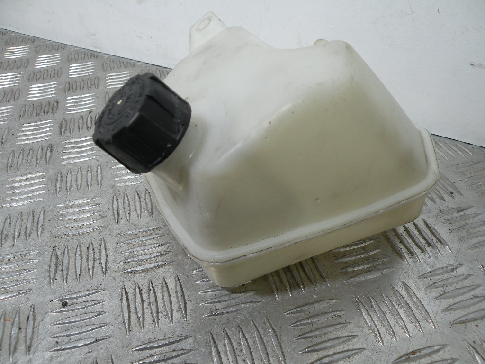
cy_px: 182
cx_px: 242
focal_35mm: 27
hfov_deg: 65.3
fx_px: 378
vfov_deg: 51.4
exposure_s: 1/62.3
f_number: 3.2
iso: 64
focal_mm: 4.7
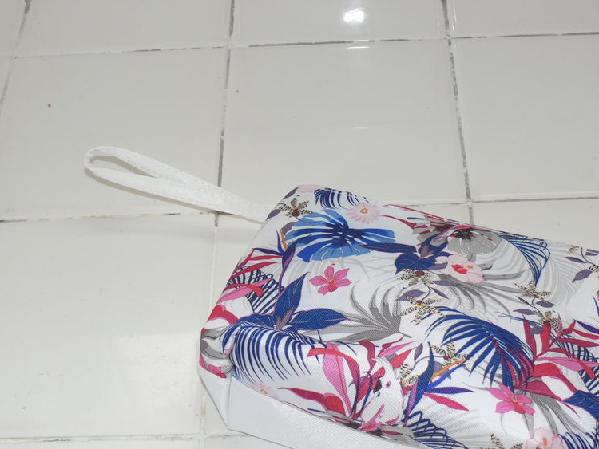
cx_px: 351
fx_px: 1108
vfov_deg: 22.9
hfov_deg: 30.2
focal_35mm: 64
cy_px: 266
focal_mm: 9.3
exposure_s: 1/30
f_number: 3.2
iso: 100
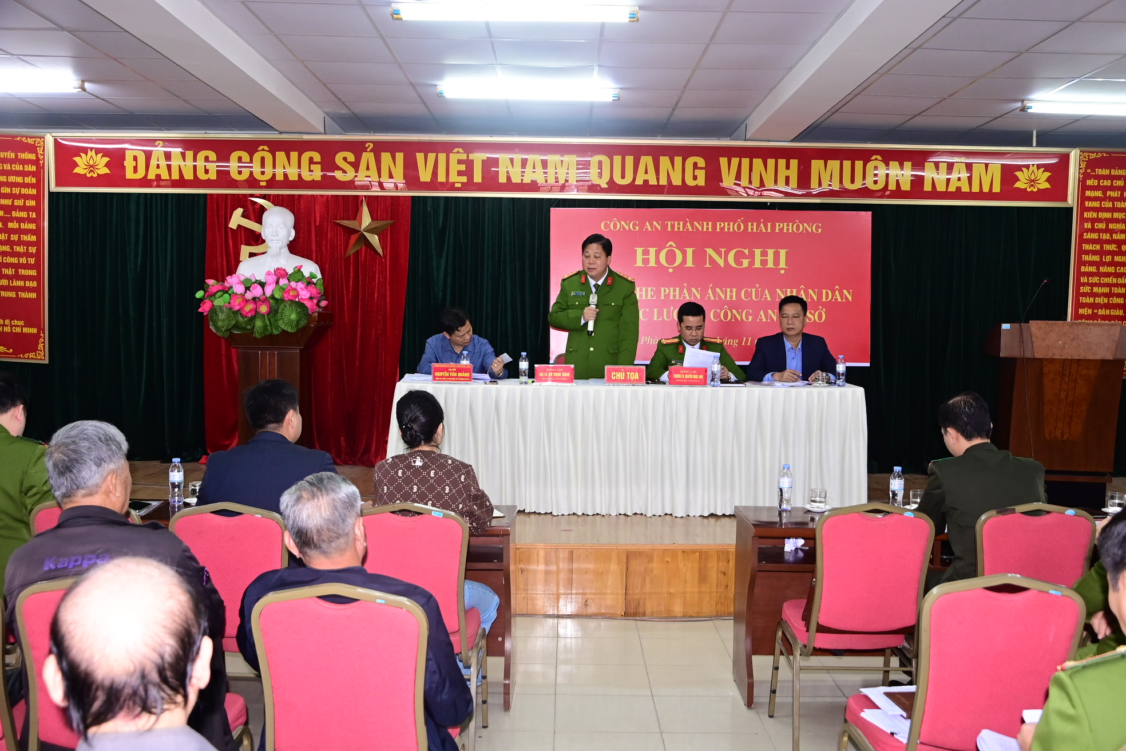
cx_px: 563
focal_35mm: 33
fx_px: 1032
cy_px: 376
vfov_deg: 40.0
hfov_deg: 57.2
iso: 1600
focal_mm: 22
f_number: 5.6
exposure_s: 1/200
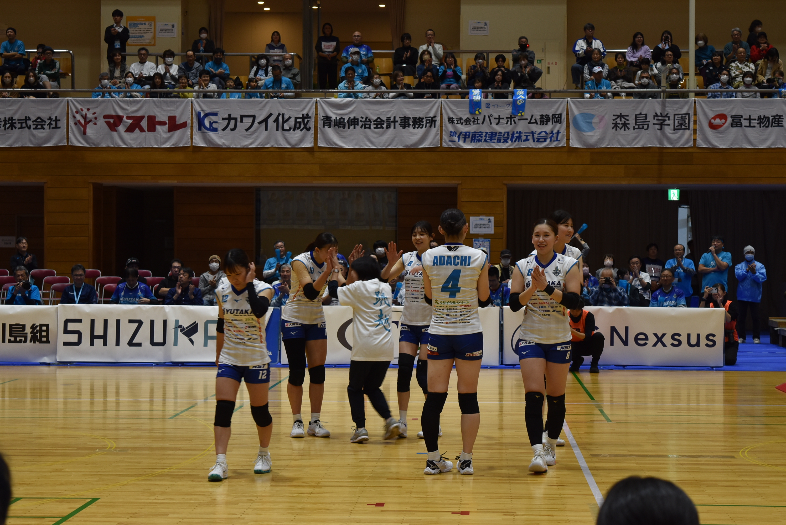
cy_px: 262
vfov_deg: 16.6
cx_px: 393
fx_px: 1803
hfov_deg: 24.6
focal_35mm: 82
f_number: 5.6
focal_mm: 55
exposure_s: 1/60
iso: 400
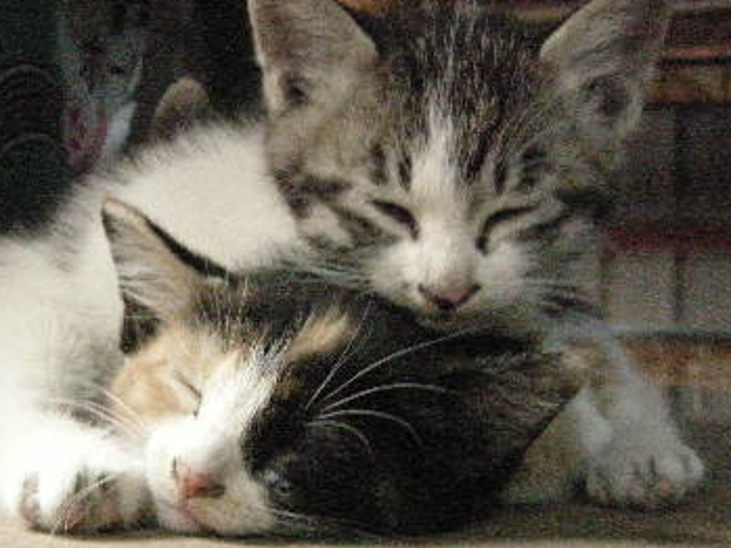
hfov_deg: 29.3
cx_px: 291
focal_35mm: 66
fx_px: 1394
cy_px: 353
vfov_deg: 22.2
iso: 1600
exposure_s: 1/4.6
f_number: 2.7
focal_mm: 7.5
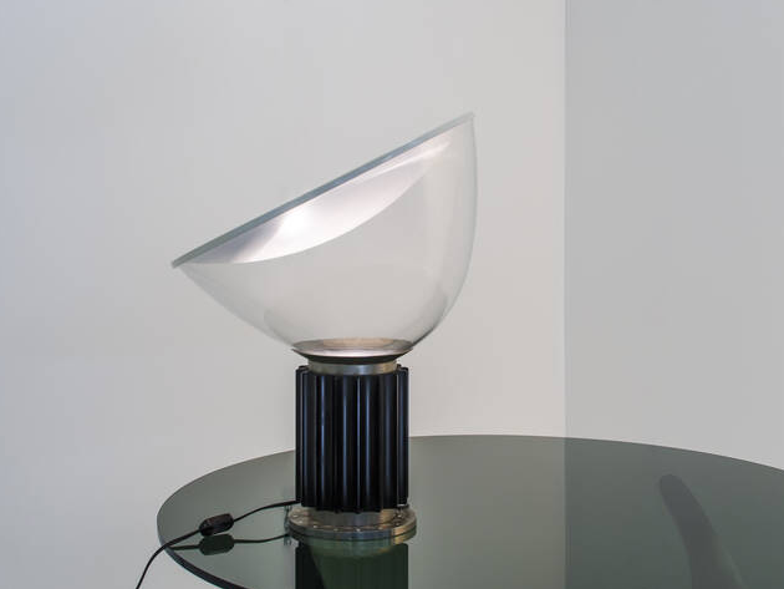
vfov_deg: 25.4
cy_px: 294
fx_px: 1304
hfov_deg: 33.4
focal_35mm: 58
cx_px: 343
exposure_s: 1/2
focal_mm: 35
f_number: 9
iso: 125
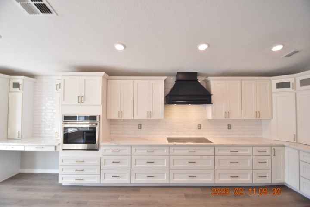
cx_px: 155
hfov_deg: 100.4
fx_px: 129
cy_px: 104
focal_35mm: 15
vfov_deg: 77.3
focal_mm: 10
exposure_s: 1/180
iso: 800
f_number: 3.5
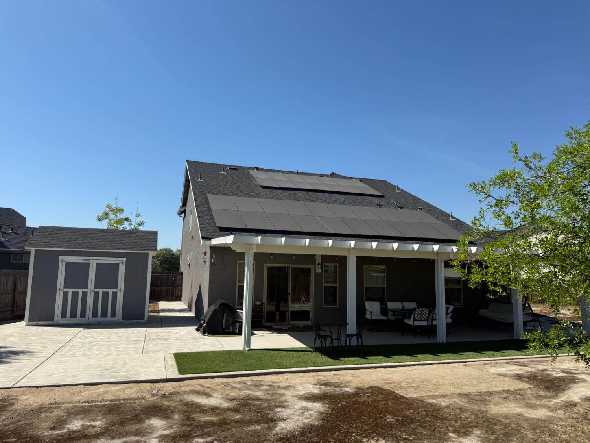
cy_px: 222
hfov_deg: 71.6
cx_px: 295
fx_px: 409
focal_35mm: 24
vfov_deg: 56.8
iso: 80
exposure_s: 1/5319
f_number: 1.78
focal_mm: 6.76
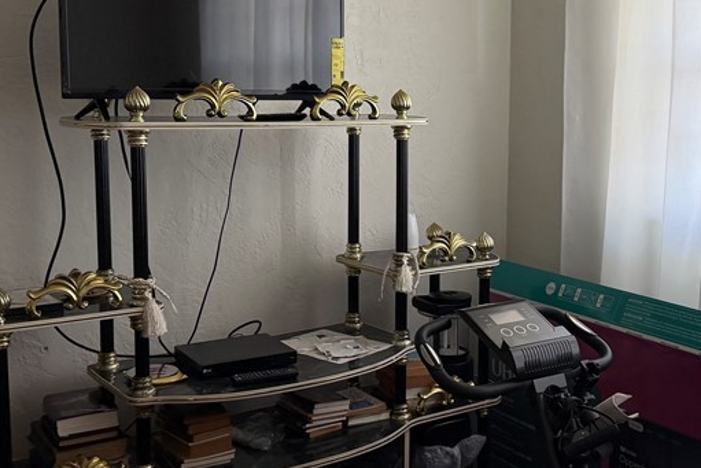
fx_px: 974
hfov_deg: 39.2
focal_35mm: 50
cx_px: 454
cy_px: 199
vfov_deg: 27.0
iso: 200
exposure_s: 1/120
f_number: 1.78
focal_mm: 6.76
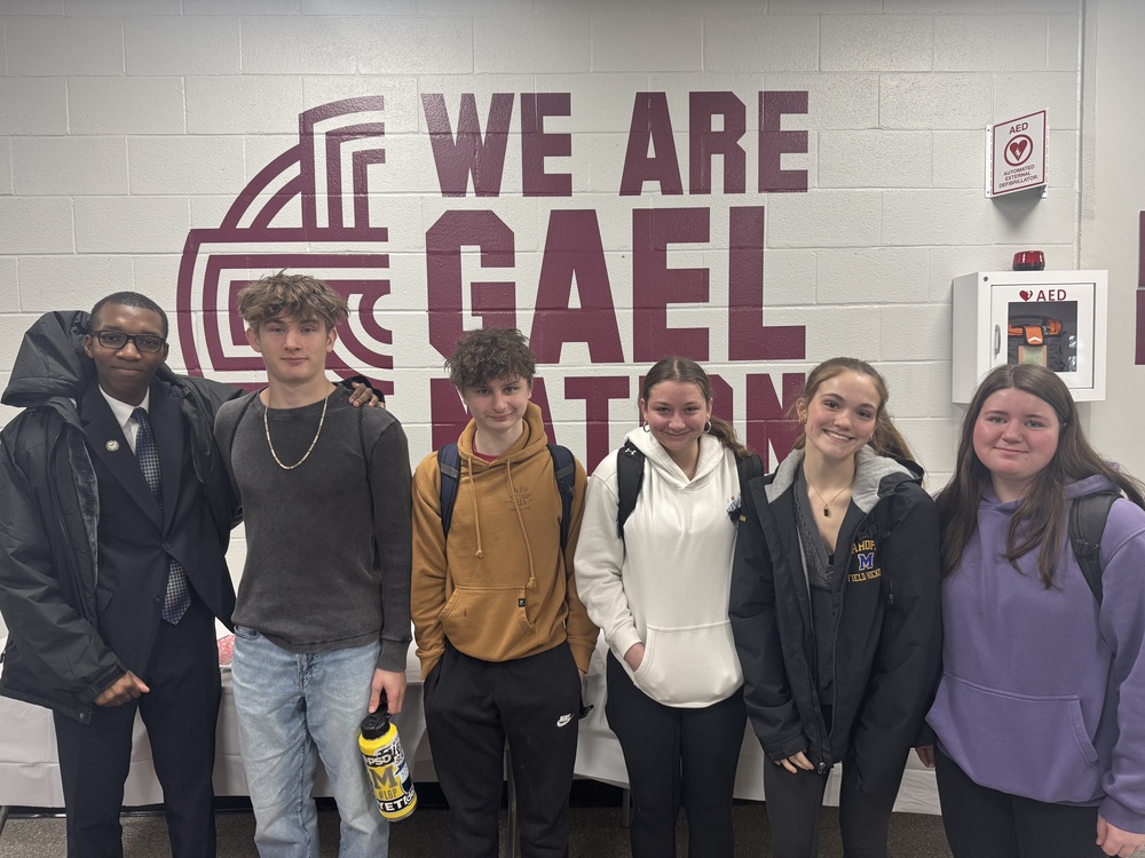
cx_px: 572
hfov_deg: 71.6
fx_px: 794
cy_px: 429
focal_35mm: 24
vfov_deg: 56.8
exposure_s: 1/120
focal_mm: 6.76
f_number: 1.78
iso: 200
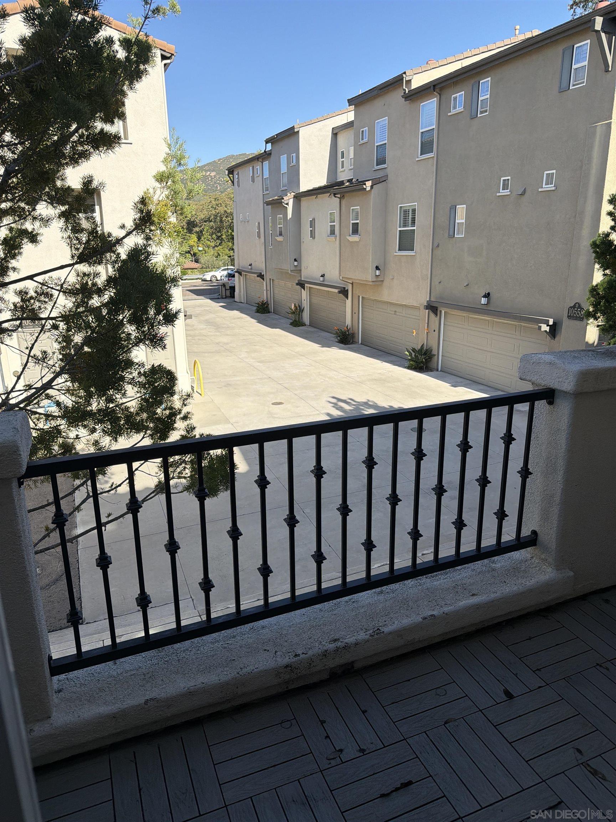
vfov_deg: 71.6
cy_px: 411
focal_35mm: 24
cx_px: 308
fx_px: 569
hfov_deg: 56.8
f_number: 1.78
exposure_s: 1/2907
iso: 80
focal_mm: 6.76
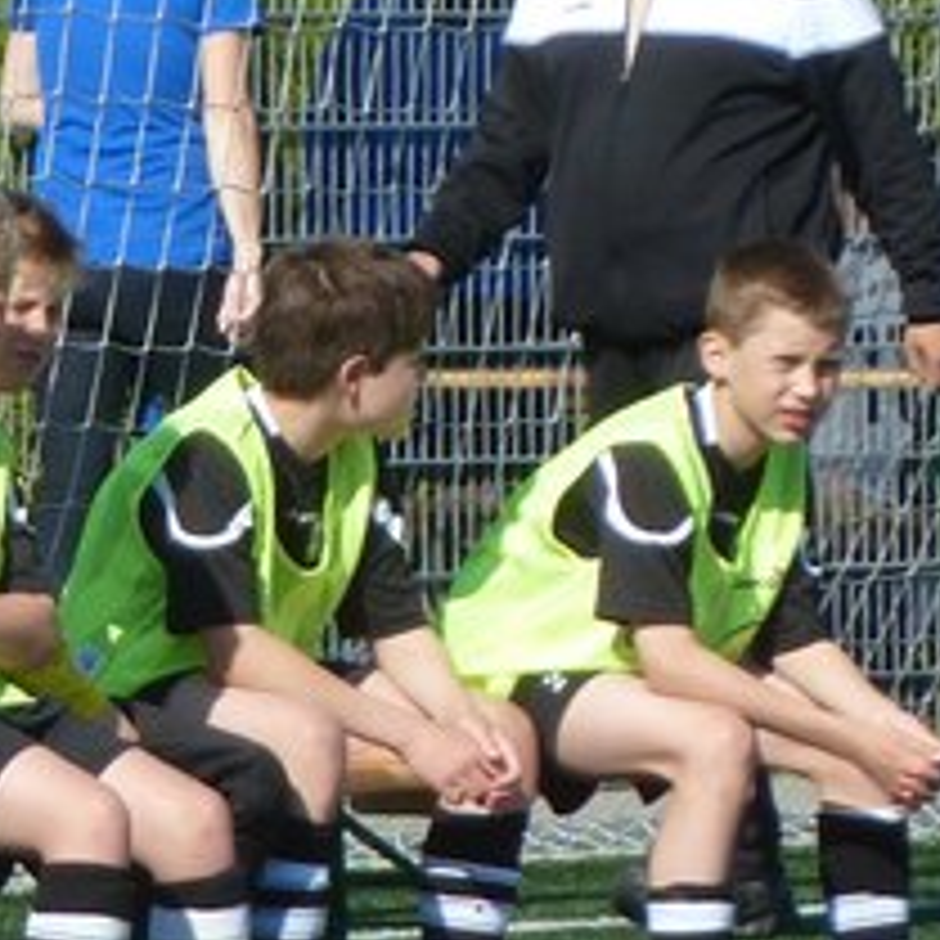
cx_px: -279
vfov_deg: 2.0
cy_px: 443
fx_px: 27343
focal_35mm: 890
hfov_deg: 2.0
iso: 160
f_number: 4.9
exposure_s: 1/800
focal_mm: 49.2
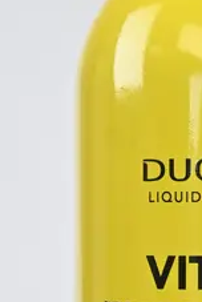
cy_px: 261
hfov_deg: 7.8
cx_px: 221
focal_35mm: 175
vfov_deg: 11.7
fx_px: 1465
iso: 320
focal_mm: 24.5
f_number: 6.3
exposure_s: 1/125
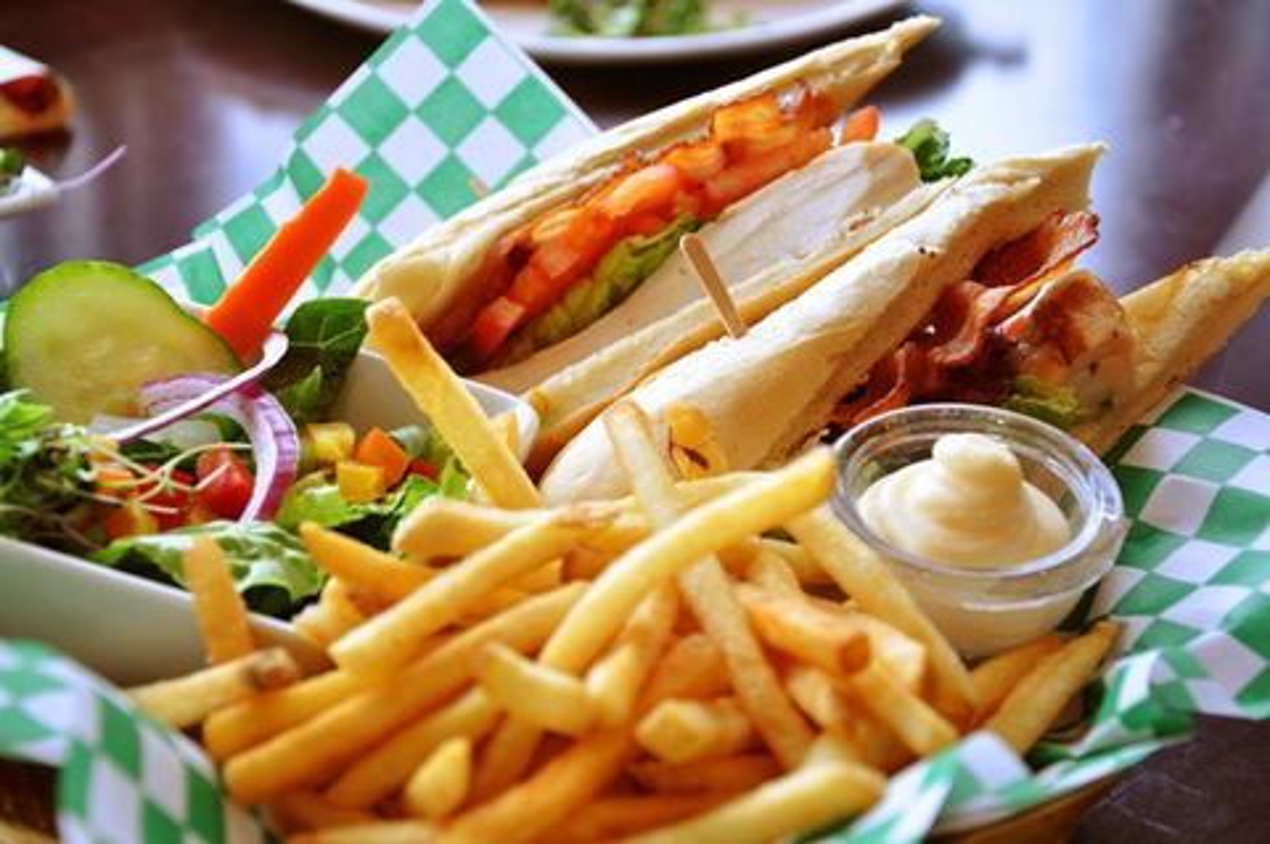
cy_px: 422
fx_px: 2643
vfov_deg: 18.1
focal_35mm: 75
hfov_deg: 27.0
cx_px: 635
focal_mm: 50
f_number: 5.6
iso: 200
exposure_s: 1/13
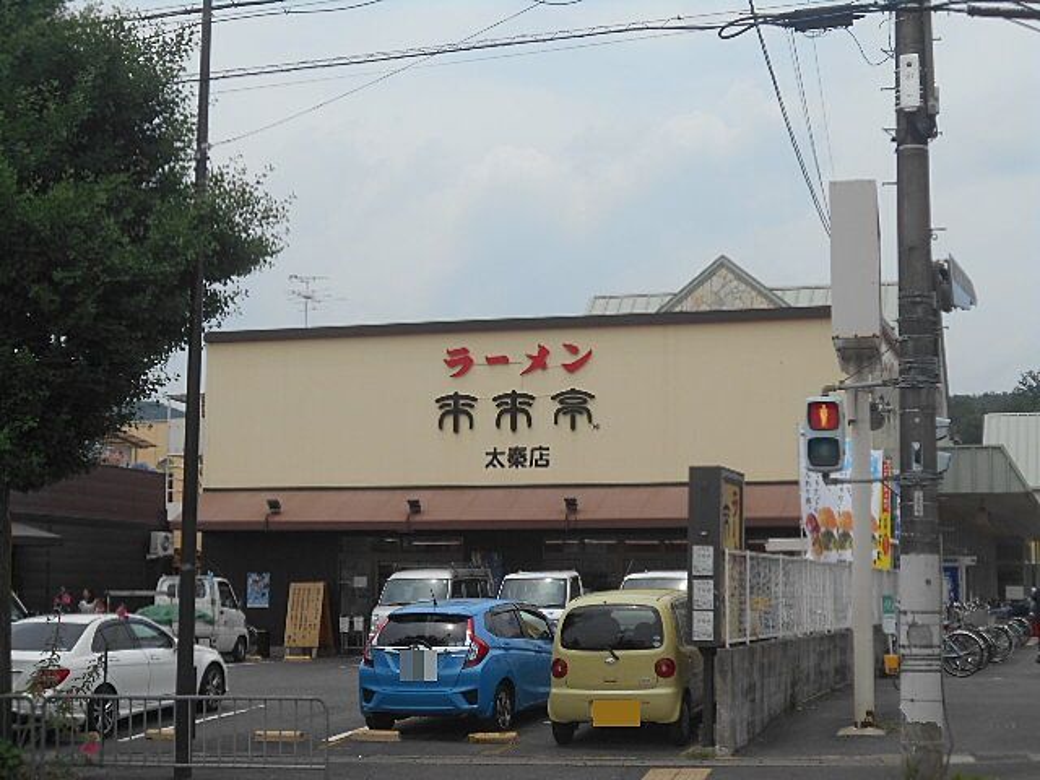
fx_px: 1743
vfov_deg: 25.2
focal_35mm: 58
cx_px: 520
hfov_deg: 33.2
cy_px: 390
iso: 80
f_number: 4.9
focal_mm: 10
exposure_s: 1/800
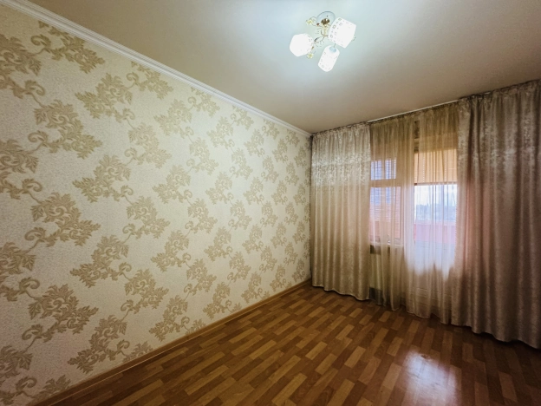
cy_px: 203
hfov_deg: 102.1
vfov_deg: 85.7
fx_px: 219
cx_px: 270
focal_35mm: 14
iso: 640
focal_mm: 2.22
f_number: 2.2
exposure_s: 1/50
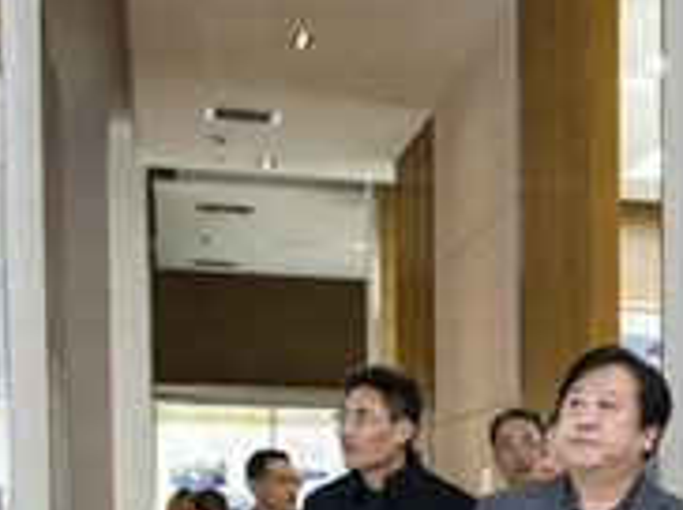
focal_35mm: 101
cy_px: 692
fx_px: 1990
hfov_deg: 18.0
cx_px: 919
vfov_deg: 14.0
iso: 800
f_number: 5
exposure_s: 1/60
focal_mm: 29
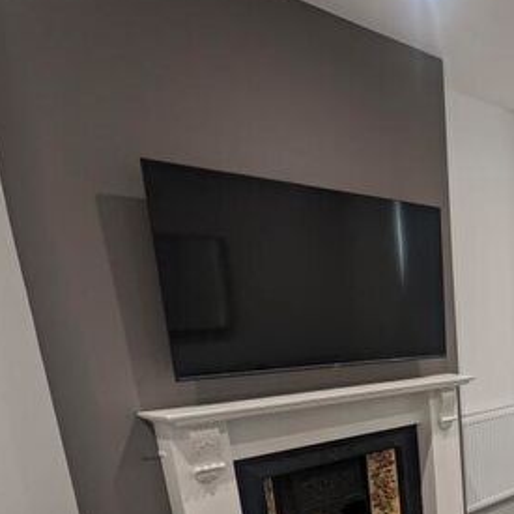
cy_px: 463
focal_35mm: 36
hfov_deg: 36.0
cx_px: 615
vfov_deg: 42.3
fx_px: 605
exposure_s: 1/25
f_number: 2.2
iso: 107
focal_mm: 2.22
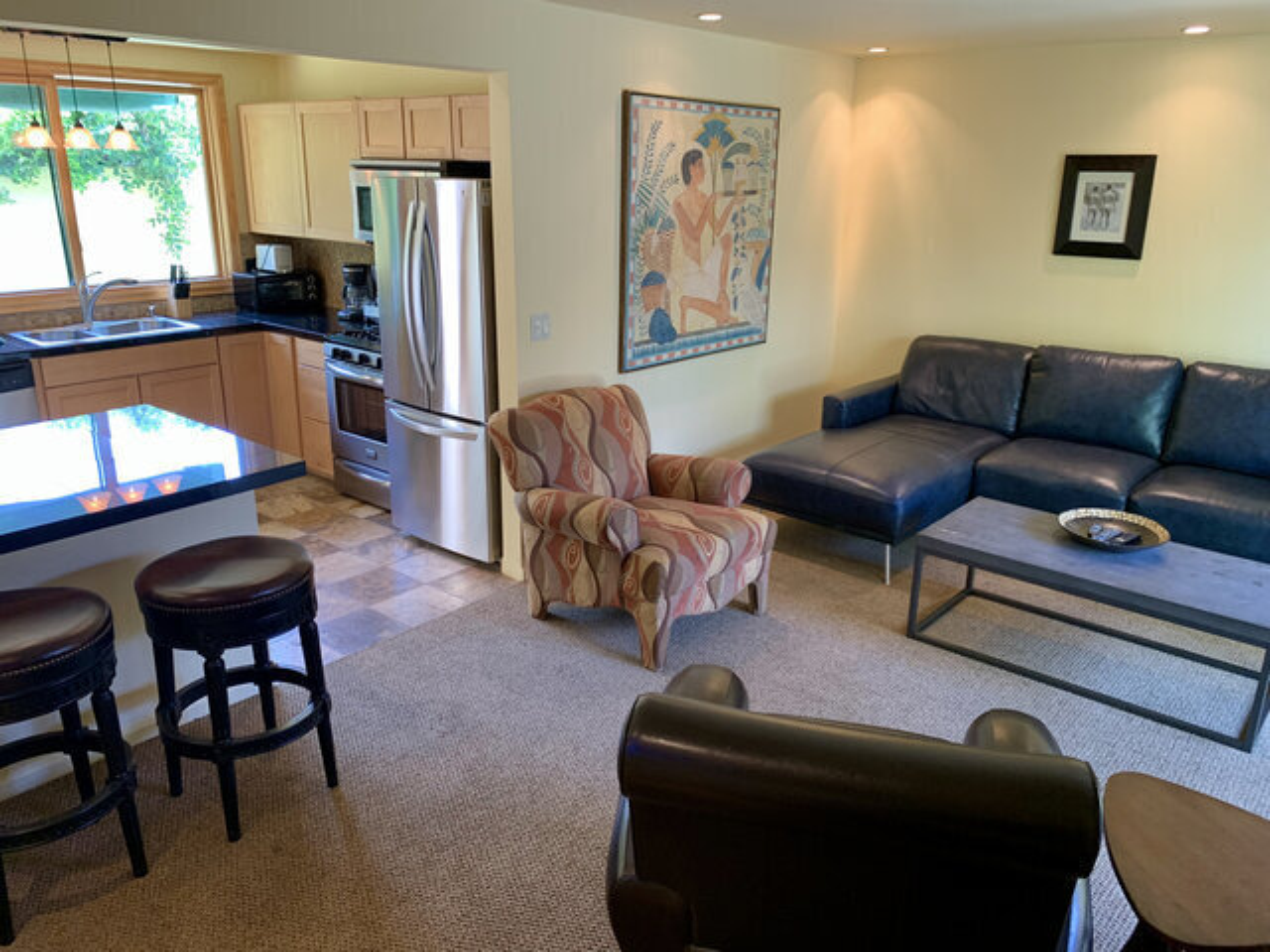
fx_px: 954
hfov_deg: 67.3
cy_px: 476
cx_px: 635
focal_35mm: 26
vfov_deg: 53.1
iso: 100
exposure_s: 1/60
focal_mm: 4.25
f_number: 1.8
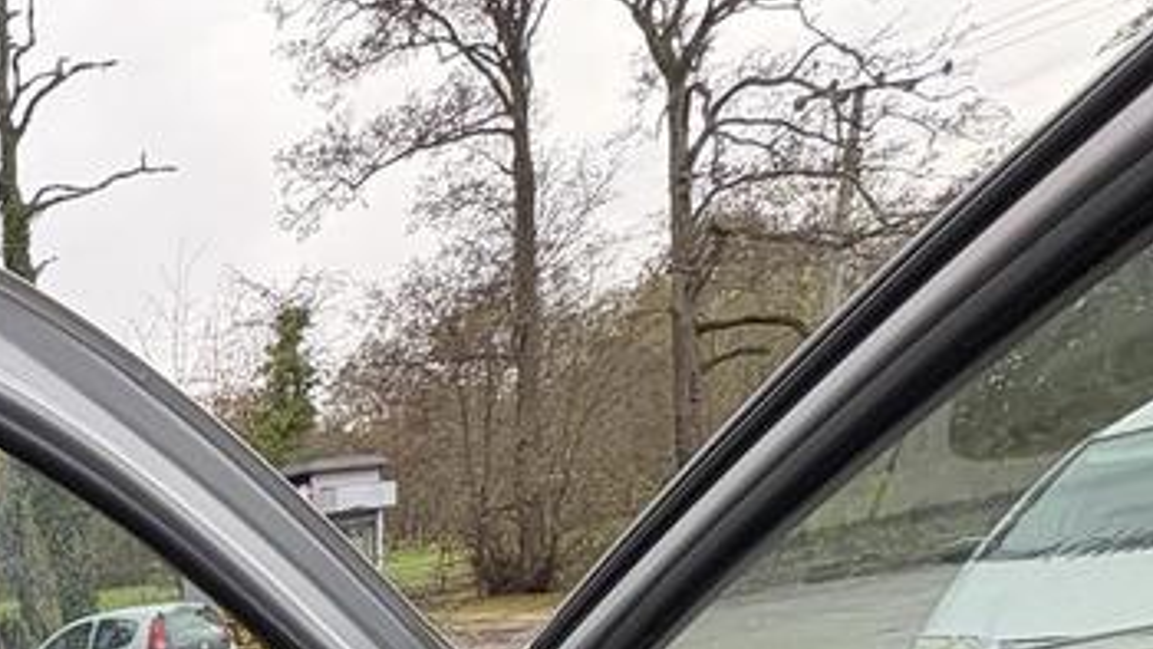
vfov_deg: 23.1
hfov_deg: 40.3
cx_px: -152
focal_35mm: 39
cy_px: 1028
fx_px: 1193
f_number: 2.2
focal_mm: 2.22
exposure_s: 1/99
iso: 64
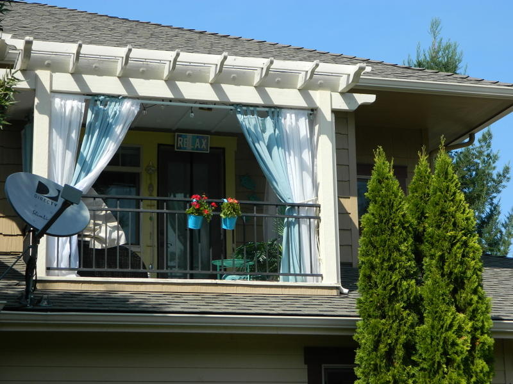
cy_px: 192
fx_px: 1245
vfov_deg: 17.6
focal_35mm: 84
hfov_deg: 23.3
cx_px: 256
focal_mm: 15.1
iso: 80
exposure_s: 1/400
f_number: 4.2
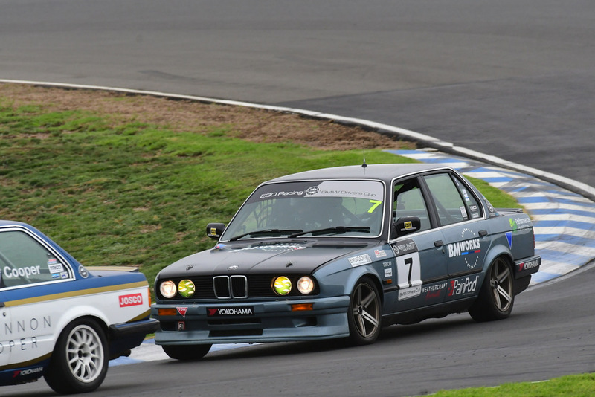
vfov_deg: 2.0
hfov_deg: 3.1
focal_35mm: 675
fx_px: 11160
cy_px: 198
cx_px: 298
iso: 1250
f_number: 9
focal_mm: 450
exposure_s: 1/640
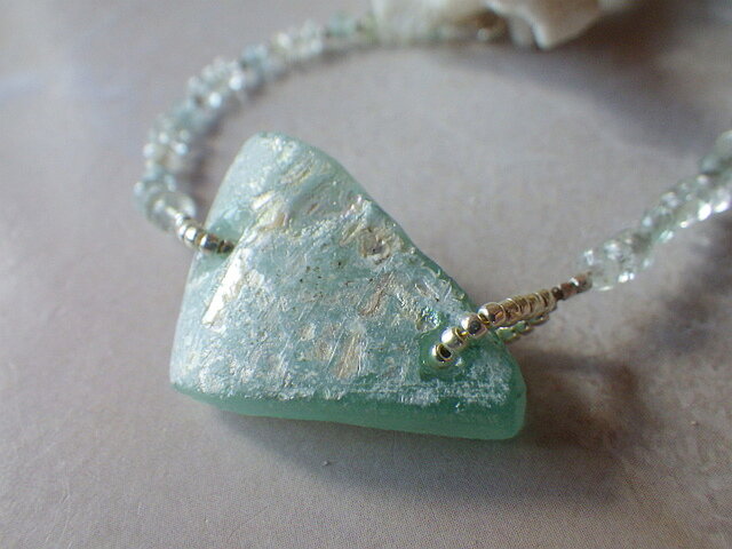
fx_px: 719
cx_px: 366
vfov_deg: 41.8
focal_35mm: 34
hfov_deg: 54.0
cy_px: 274
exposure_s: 1/50
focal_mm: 6.1
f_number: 3.8
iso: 125
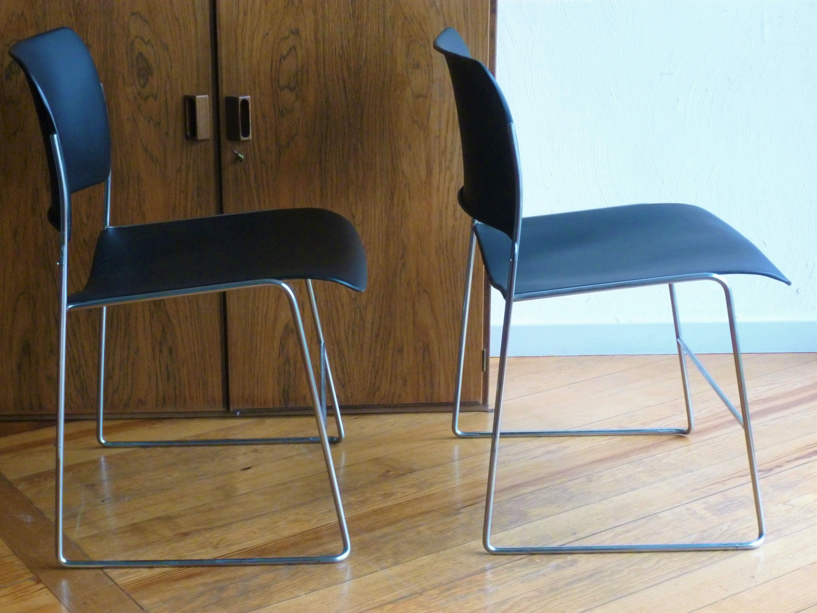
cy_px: 306
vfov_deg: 22.9
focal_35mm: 64
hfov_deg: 30.3
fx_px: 1511
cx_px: 408
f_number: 4.5
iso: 400
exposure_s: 1/30
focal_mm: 11.5
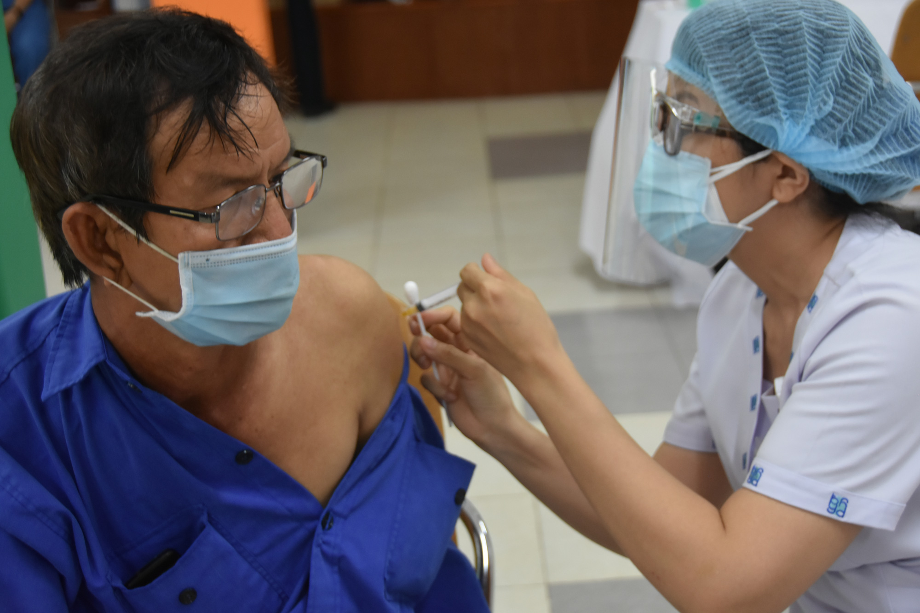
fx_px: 1610
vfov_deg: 21.6
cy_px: 306
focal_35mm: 63
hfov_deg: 31.9
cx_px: 460
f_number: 4.5
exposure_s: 1/60
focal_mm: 42
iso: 1100
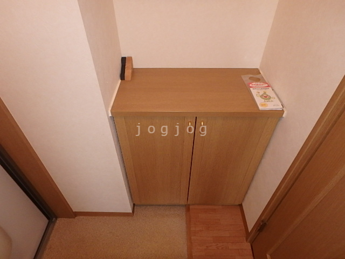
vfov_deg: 63.4
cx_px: 172
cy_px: 130
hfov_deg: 79.0
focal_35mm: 21
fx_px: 209
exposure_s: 1/30
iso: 400
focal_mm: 3.7
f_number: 3.5
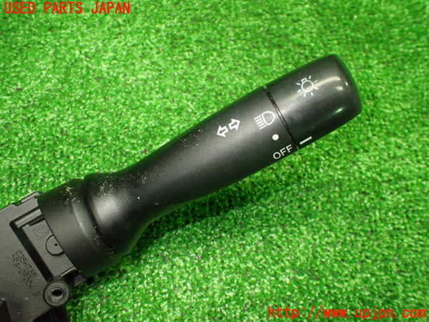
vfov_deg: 46.8
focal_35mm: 30
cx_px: 214
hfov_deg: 60.0
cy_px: 161
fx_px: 372
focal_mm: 5.4
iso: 800
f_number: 2.3
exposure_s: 1/100
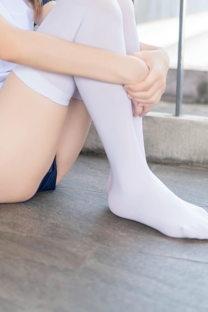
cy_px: 1
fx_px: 666
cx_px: 87
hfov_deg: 17.7
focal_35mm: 77
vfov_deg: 25.1
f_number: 1.8
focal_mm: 35
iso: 100
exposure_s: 1/400
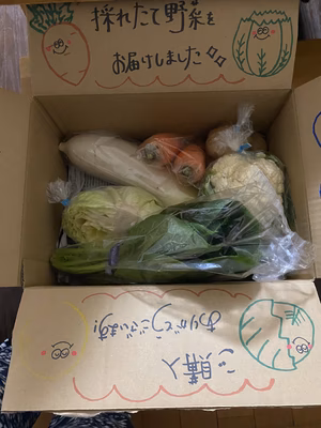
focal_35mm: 26
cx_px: 160
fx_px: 321
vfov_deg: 67.3
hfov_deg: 53.1
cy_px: 214
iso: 800
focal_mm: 4.25
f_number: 1.8
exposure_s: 1/25
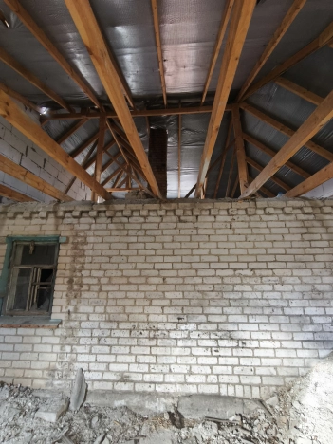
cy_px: 222
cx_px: 166
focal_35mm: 15
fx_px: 192
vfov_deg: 98.2
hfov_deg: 81.7
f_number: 2.2
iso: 500
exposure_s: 1/25
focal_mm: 1.91
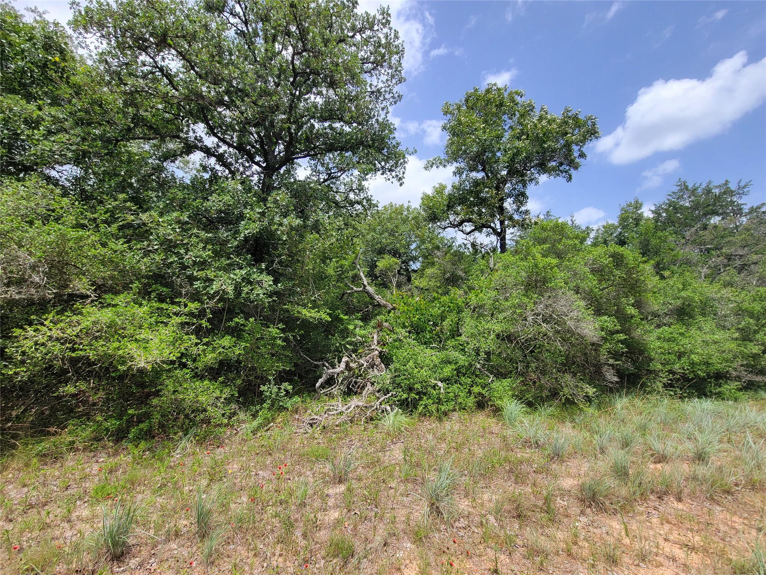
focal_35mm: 13
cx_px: 383
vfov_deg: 89.9
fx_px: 288
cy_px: 288
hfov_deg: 106.2
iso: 50
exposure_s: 1/1248
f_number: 2.2
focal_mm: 2.2
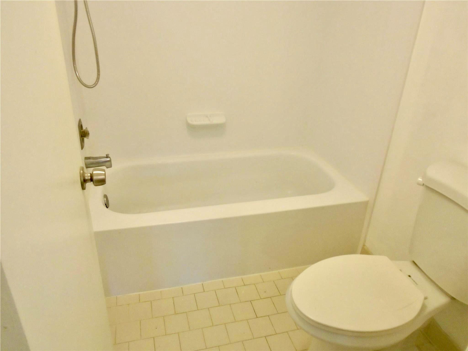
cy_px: 176
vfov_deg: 53.1
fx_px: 352
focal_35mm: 26
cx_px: 234
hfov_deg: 67.3
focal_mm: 4.6
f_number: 3.2
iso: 160
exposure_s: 1/30
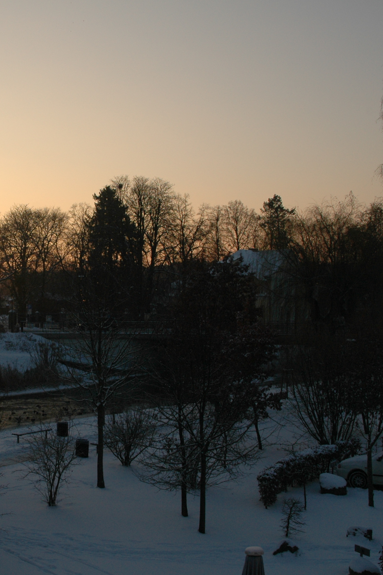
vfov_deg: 35.6
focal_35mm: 56
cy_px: 286
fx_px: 894
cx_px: 56
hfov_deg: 23.7
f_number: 10
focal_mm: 24
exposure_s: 1/320
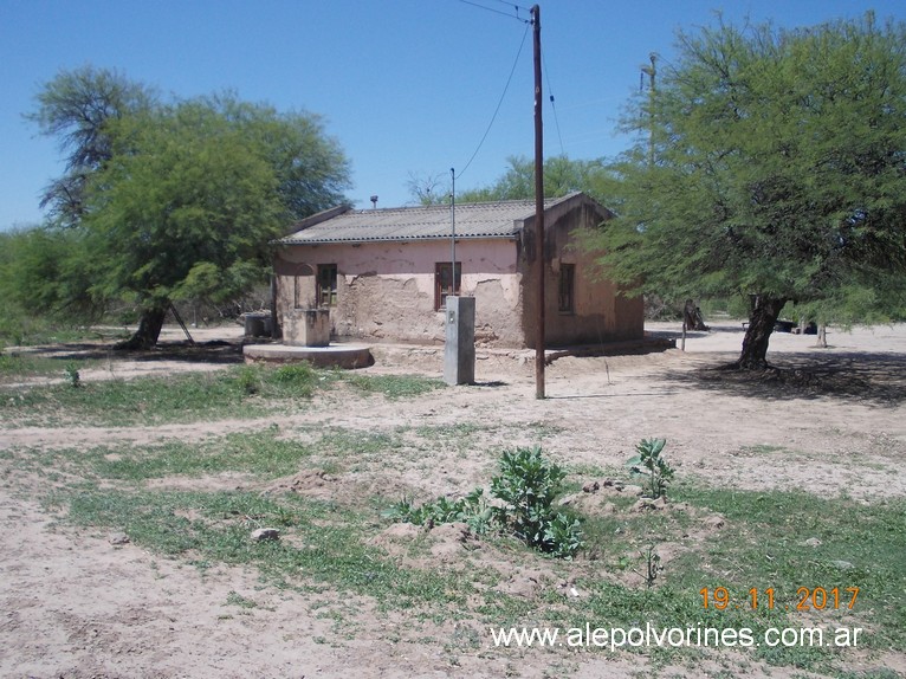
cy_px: 340
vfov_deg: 37.7
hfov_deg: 49.0
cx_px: 453
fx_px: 994
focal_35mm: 38
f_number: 6.2
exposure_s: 1/320
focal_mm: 5.3
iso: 80
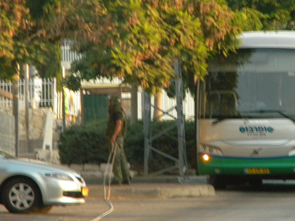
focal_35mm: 414
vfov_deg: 3.6
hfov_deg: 4.8
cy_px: 110
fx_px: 3528
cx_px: 148
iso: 636
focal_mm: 75
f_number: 5.4
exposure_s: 1/282
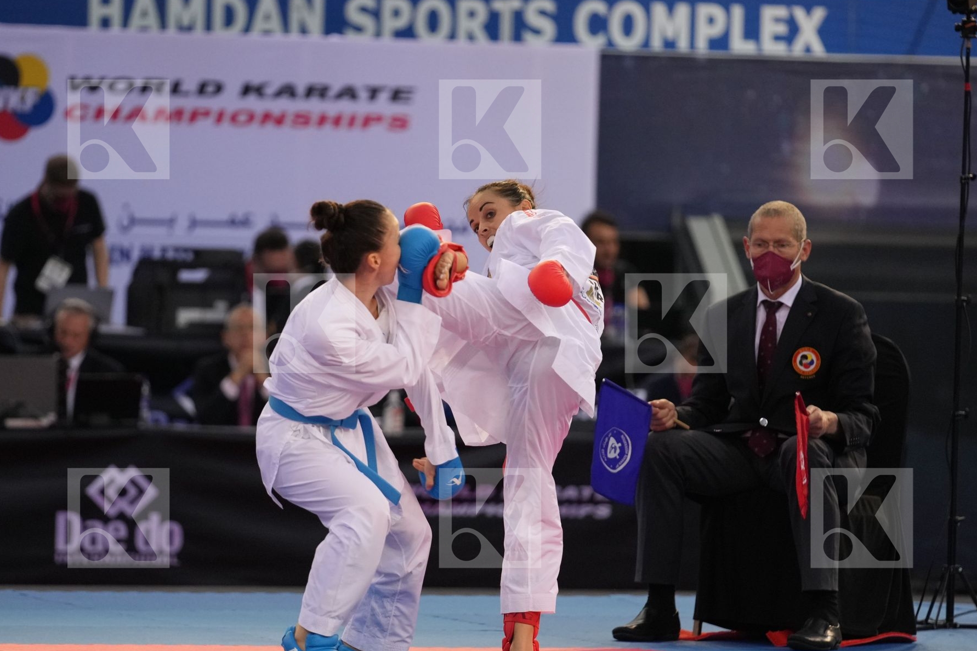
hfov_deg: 6.8
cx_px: 490
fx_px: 8222
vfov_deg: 4.5
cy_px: 323
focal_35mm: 303
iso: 2000
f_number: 2.8
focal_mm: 200
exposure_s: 1/1000
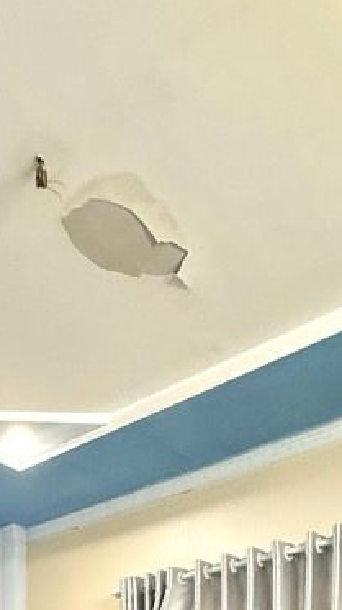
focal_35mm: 42
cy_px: 795
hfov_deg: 27.6
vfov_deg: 34.2
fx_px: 678
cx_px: 59
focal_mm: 2.22
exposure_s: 1/50
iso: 500
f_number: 2.2
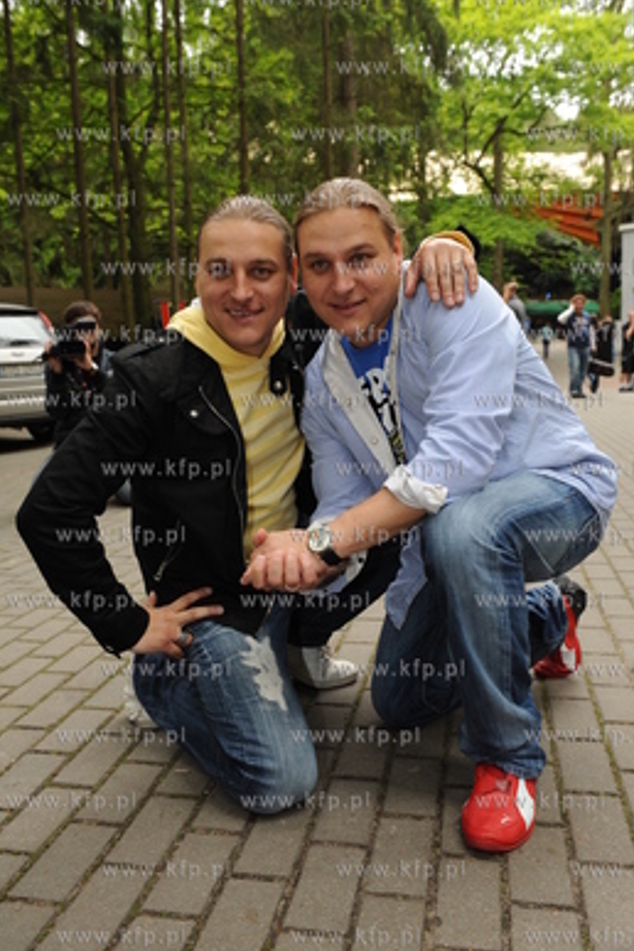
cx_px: 322
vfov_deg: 58.7
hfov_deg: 41.1
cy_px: 464
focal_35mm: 32
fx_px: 845
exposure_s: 1/200
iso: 800
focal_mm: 31
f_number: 5.6
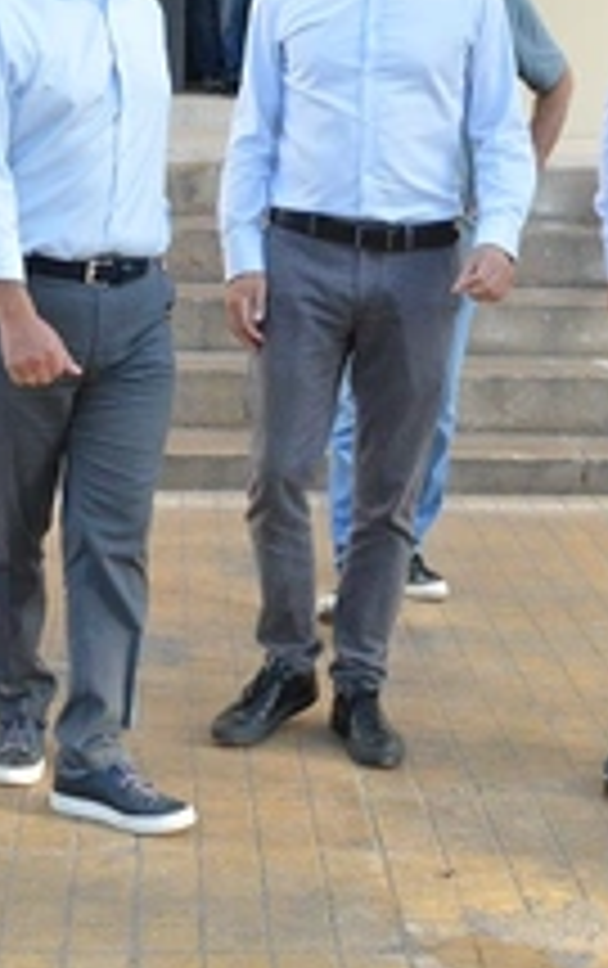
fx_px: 2193
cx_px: 194
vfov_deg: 24.1
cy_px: 72
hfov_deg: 15.7
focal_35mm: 83
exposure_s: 1/320
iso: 1600
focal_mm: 18
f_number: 9
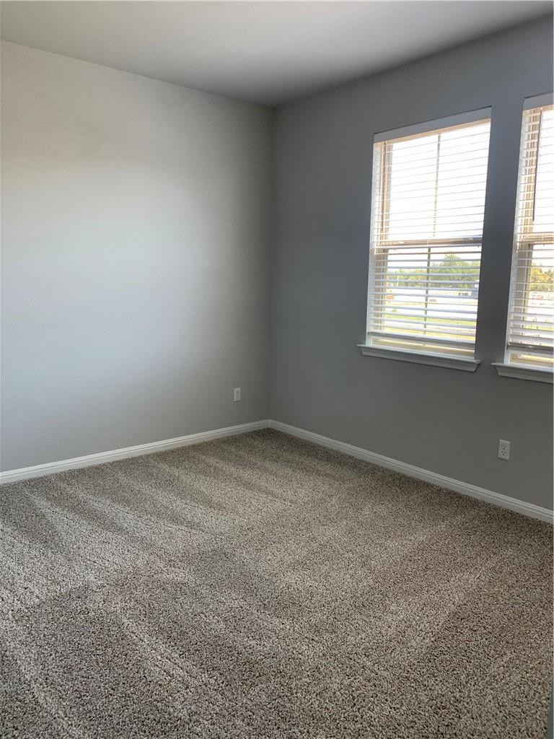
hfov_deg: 53.1
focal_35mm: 26
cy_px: 370
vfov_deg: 67.3
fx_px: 555
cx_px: 277
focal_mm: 4.25
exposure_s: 1/121
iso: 64
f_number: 1.8
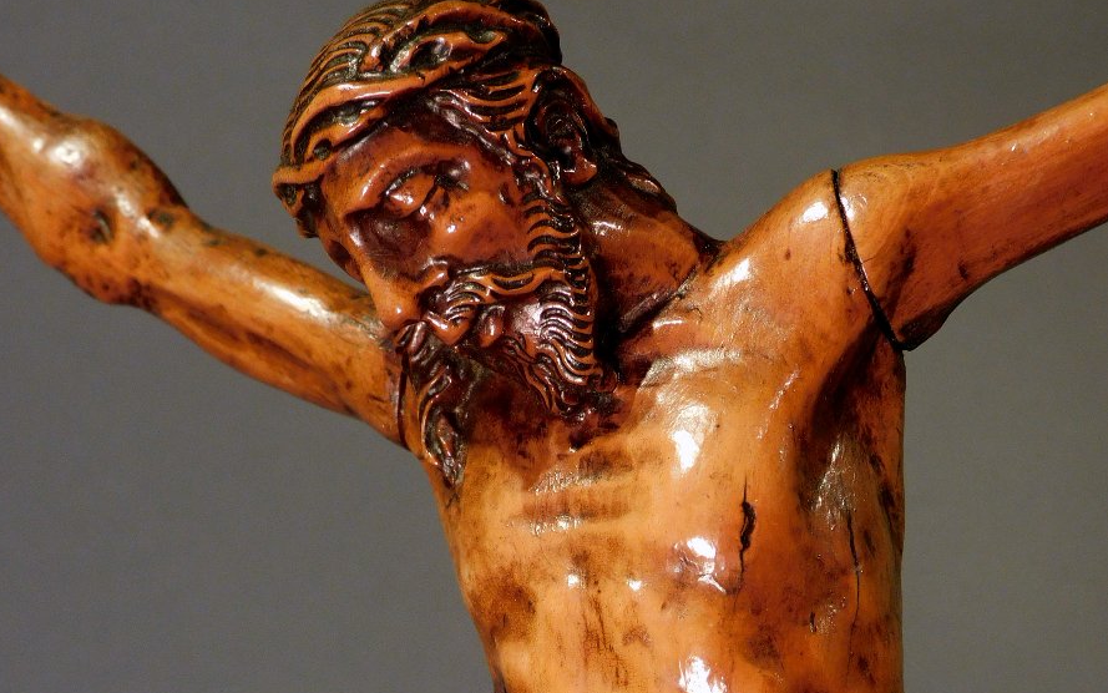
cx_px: 551
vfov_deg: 13.9
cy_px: 682
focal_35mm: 93
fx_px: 2809
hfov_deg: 22.3
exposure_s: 1/30
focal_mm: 11.6
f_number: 4.2
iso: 250
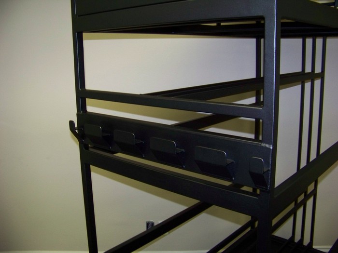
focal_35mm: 36
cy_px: 126
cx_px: 169
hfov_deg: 51.4
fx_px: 352
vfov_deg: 39.7
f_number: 2.8
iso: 200
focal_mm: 5.85
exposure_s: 1/30
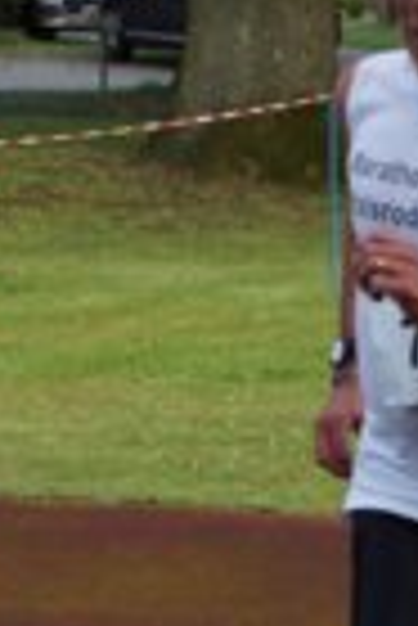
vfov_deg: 7.9
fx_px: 4499
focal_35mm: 259
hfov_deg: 5.3
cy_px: 590
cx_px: 474
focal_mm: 60
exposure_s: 1/1250
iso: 1600
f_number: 5.6
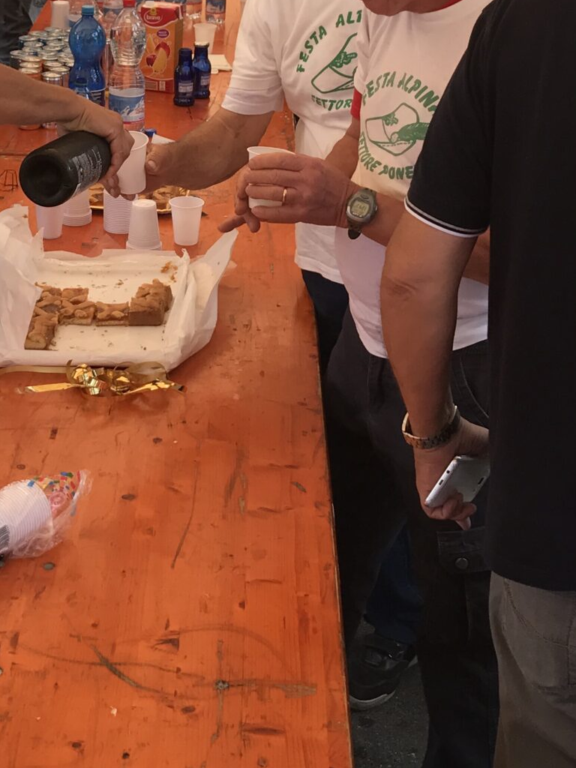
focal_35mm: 70
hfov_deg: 20.7
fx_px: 1553
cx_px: 94
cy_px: 122
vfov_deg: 27.1
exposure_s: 1/550
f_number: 1.8
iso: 20
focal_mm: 3.99
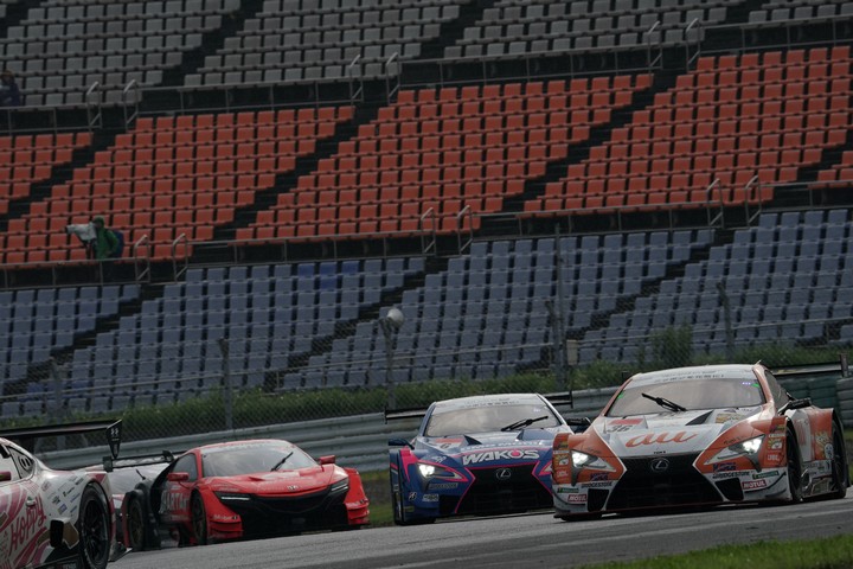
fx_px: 9477
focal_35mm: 400
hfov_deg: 5.2
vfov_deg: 3.4
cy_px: 284
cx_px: 426
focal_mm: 400
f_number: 10
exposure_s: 1/800
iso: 200
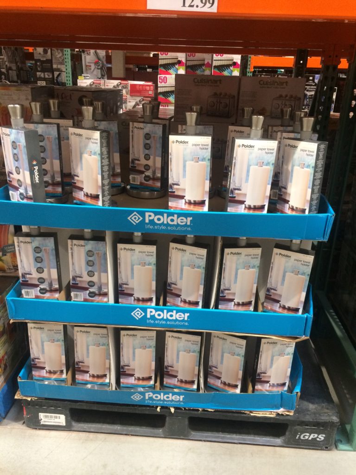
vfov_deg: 61.7
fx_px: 398
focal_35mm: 29
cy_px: 238
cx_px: 178
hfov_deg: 48.2
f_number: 2.2
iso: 200
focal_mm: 4.15
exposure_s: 1/33
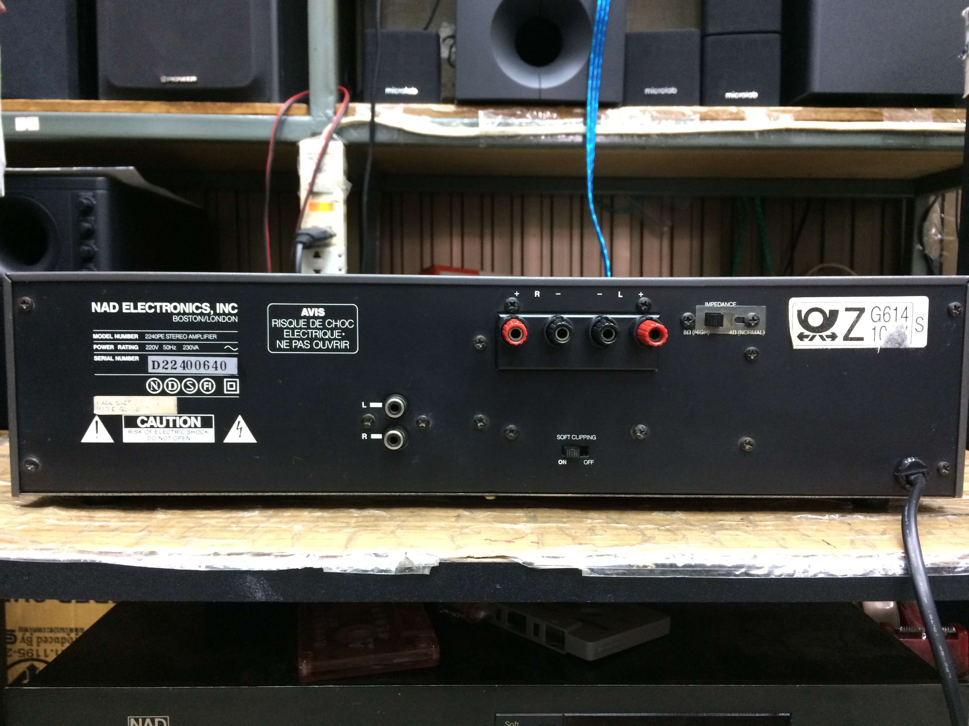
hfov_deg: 61.7
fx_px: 812
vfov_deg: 48.2
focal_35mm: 29
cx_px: 484
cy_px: 363
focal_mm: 4.15
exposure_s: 1/25
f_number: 2.2
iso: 320
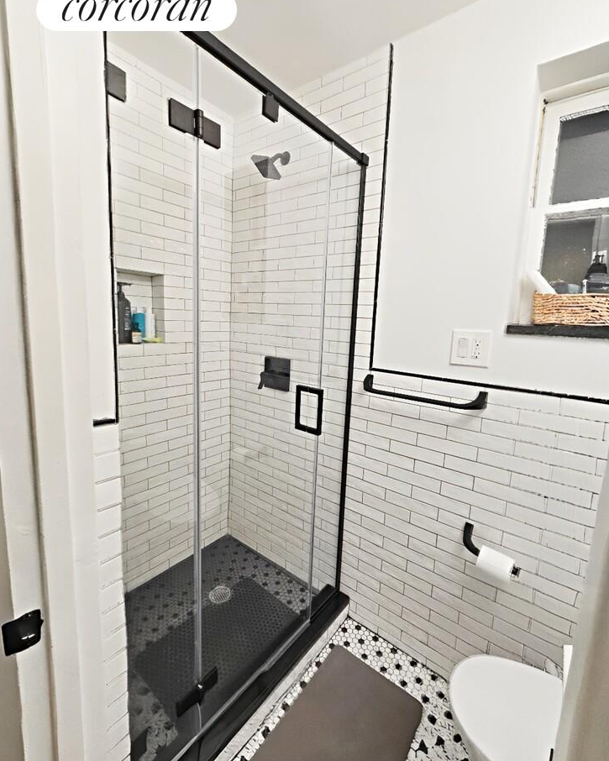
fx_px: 315
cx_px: 312
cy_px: 369
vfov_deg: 100.7
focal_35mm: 14
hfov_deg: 88.0
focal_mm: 2.2
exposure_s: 1/60
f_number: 2.2
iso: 100
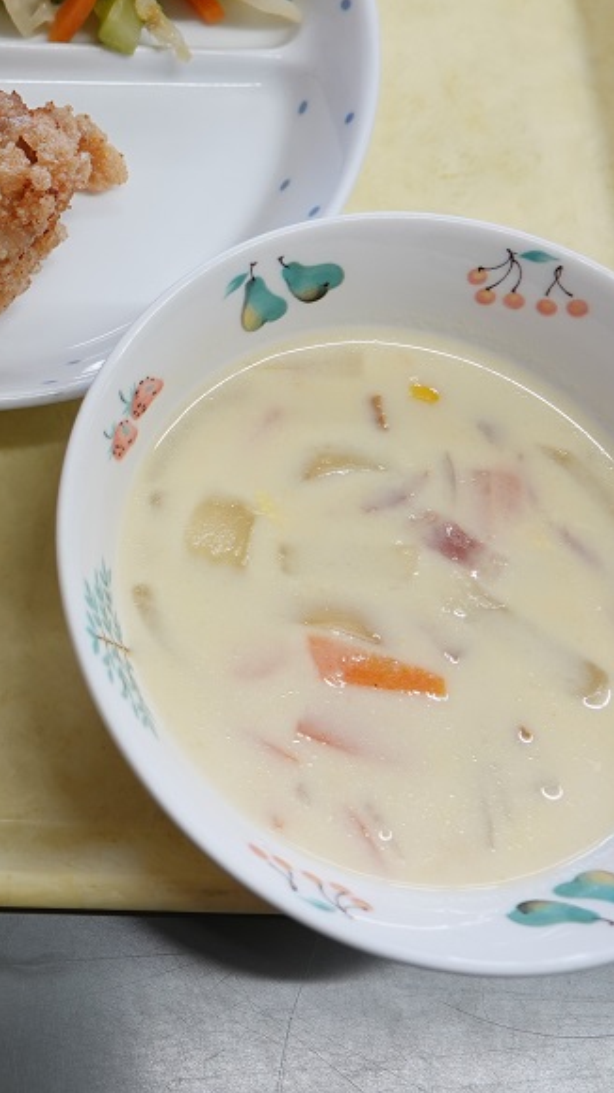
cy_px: 354
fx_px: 1506
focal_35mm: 52
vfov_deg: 39.3
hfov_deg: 21.0
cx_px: -183
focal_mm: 8.8
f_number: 2.4
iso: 100
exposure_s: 1/60
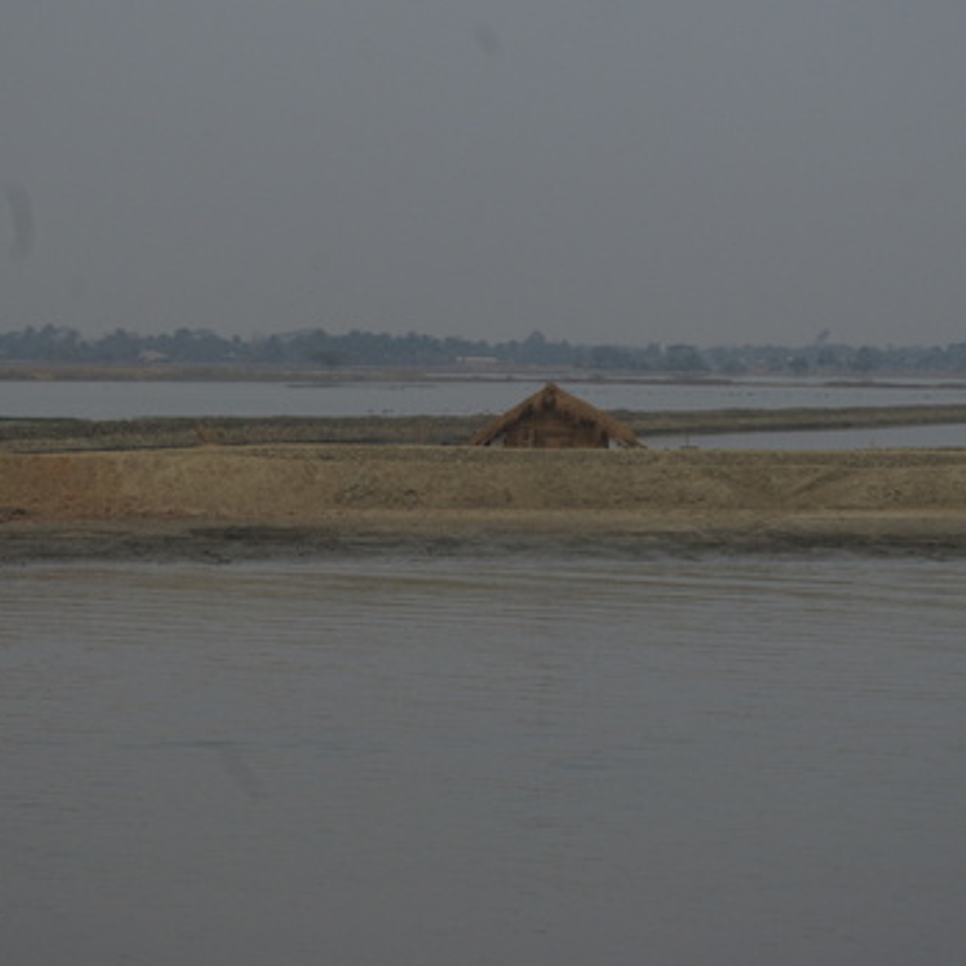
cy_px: 439
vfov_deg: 13.5
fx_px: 4066
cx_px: 515
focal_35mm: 129
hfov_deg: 13.5
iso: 100
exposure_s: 1/125
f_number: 8
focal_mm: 55
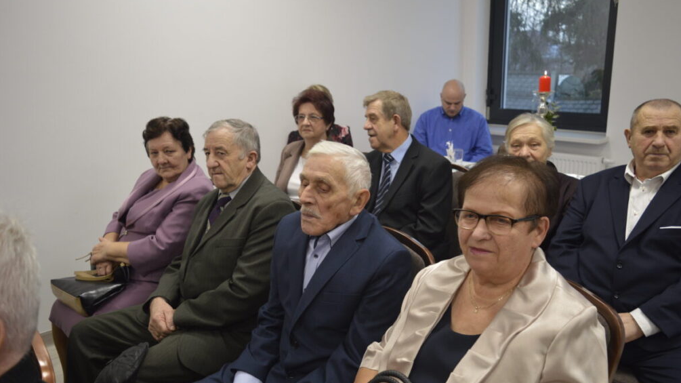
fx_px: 578
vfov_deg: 36.6
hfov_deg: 61.0
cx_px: 346
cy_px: 222
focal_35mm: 32
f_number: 3.5
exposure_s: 1/50
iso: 400
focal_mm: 20
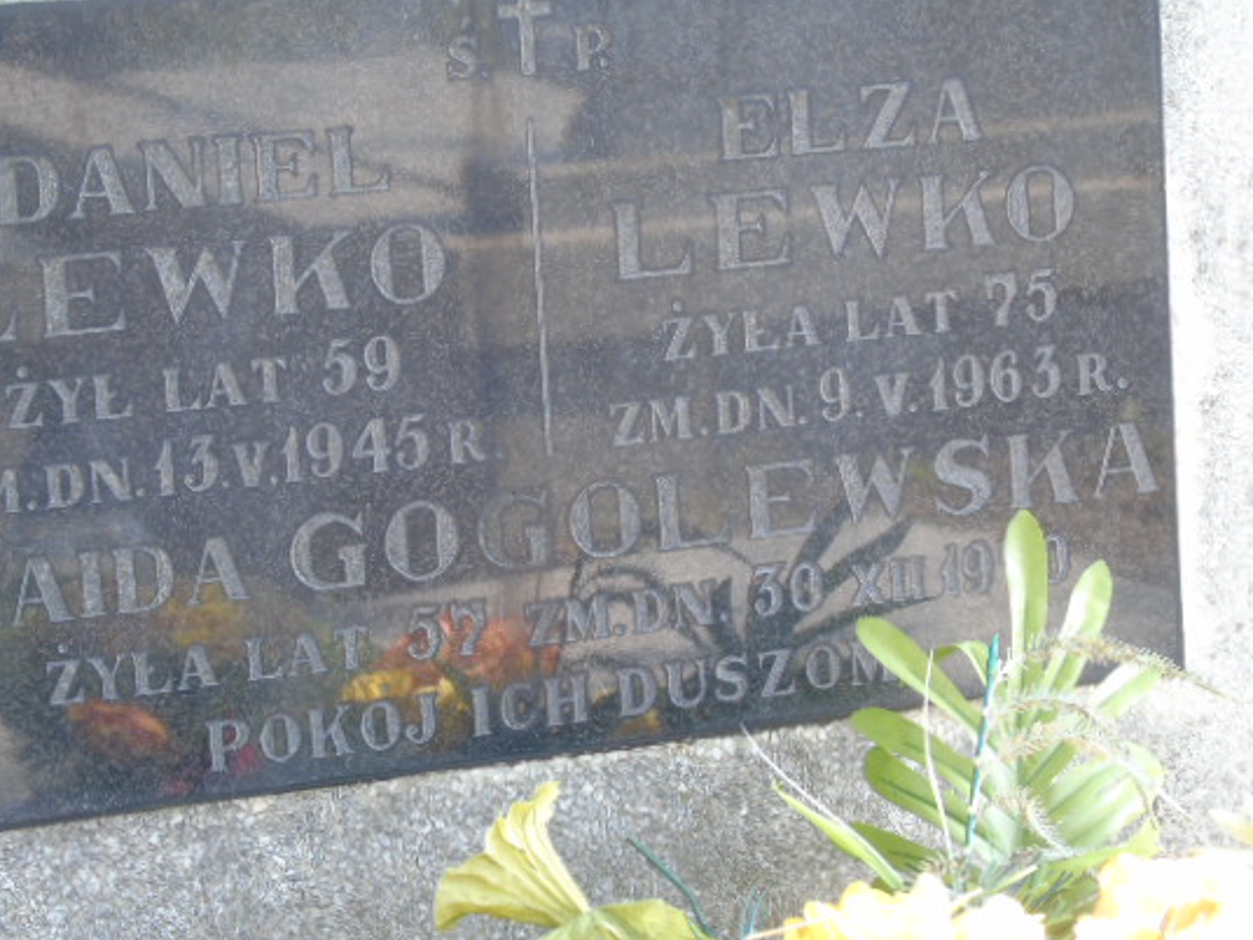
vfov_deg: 11.5
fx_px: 4669
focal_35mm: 129
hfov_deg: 15.3
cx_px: 521
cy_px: 416
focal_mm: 19
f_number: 4.4
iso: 160
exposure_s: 1/50
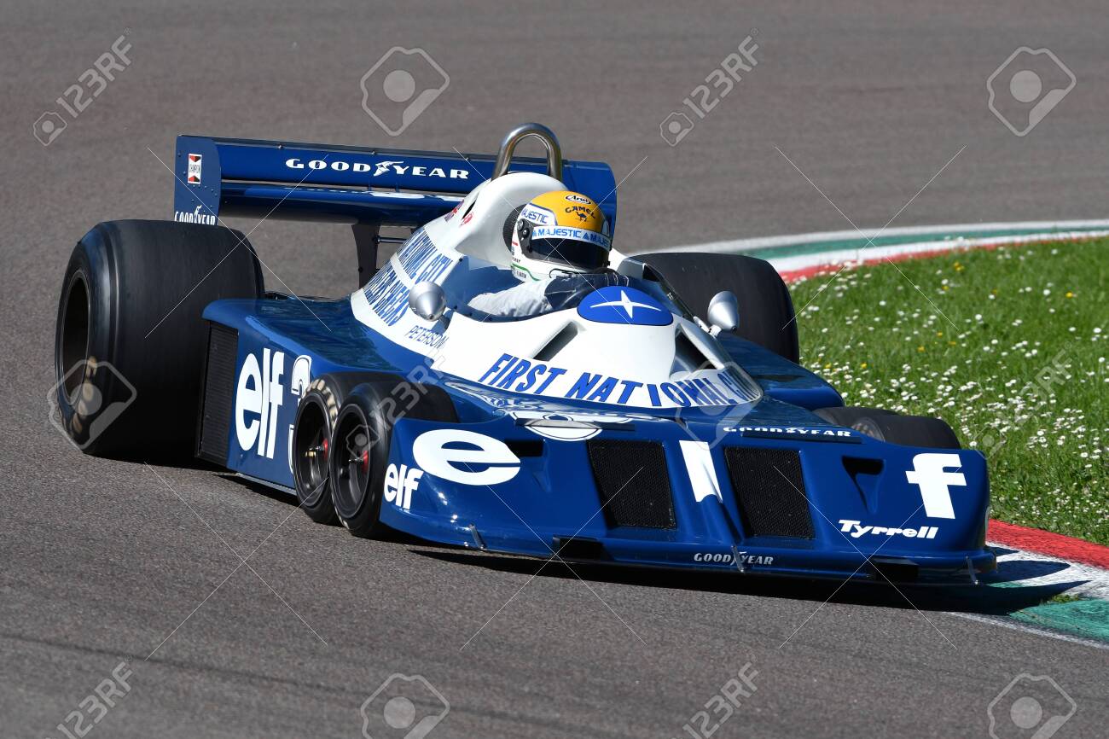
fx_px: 13858
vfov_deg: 3.1
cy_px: 370
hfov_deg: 4.6
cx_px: 554
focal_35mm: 450
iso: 200
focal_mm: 300
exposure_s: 1/1250
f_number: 7.1
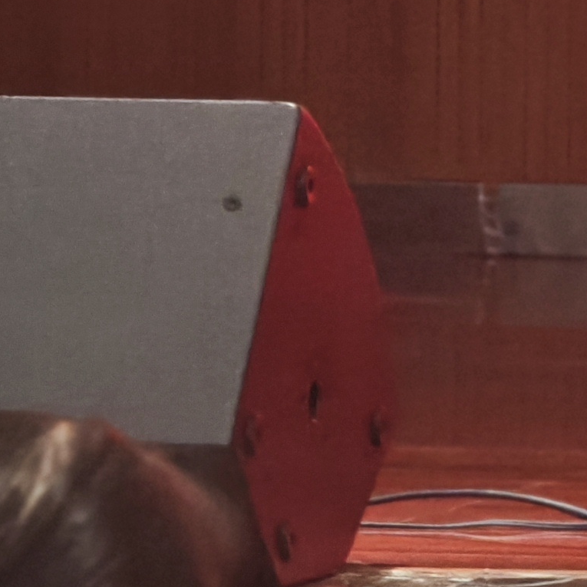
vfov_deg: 3.1
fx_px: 10897
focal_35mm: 568
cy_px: -97
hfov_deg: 3.1
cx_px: 1274
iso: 640
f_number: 2.5
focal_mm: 19.4
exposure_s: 1/96
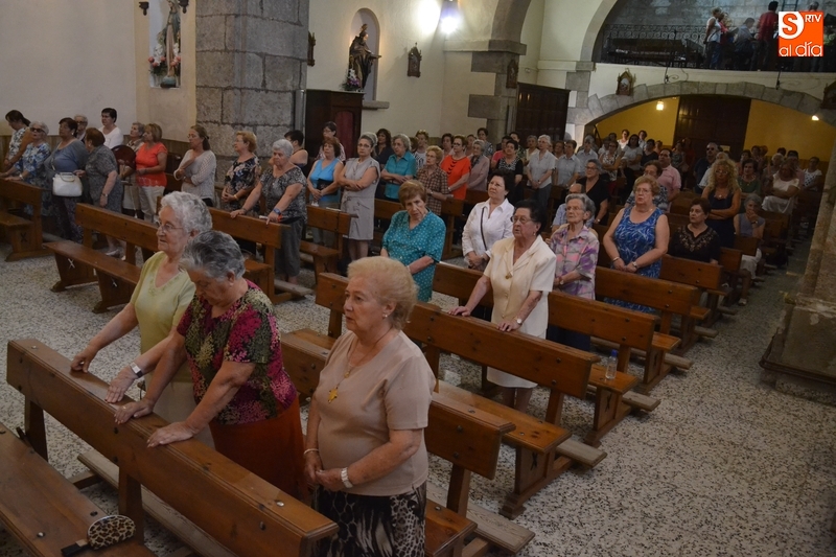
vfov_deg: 47.9
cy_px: 278
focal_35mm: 27
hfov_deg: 67.4
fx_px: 627
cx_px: 418
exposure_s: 1/60
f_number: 4
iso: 3200
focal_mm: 18
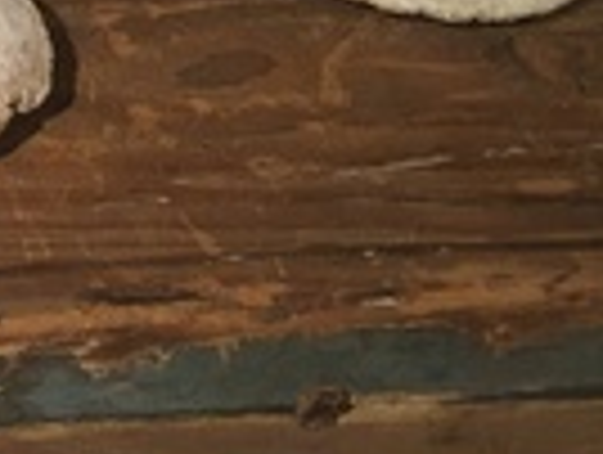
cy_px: -229
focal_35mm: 95
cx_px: -225
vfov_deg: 14.5
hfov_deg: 18.8
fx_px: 1658
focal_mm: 4.15
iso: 160
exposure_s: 1/33
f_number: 2.2
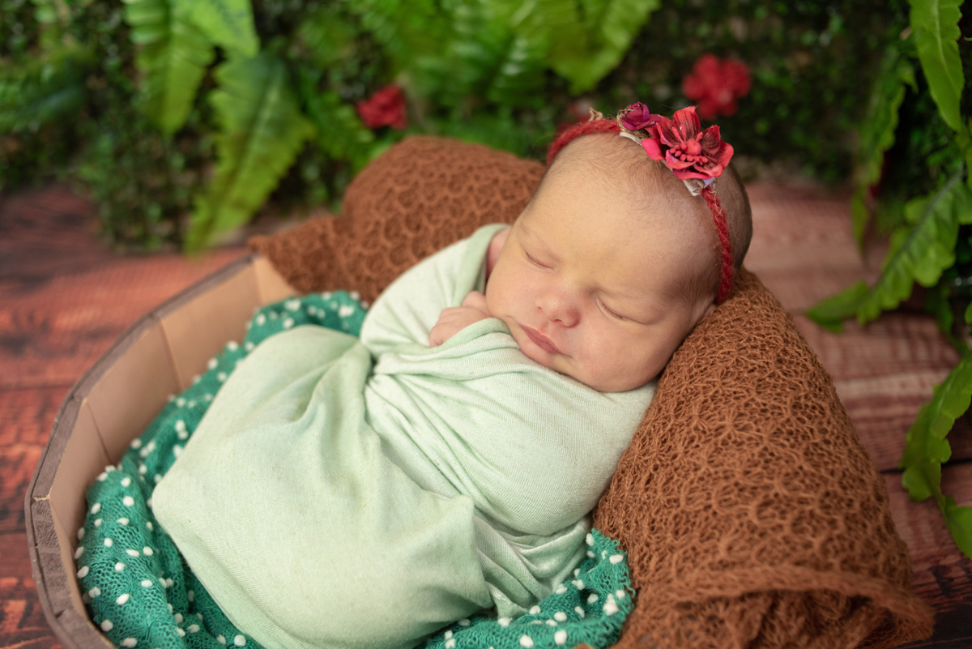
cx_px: 486
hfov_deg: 54.4
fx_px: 945
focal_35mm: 35
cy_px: 324
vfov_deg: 37.9
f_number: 2.5
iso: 500
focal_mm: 35
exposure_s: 1/100
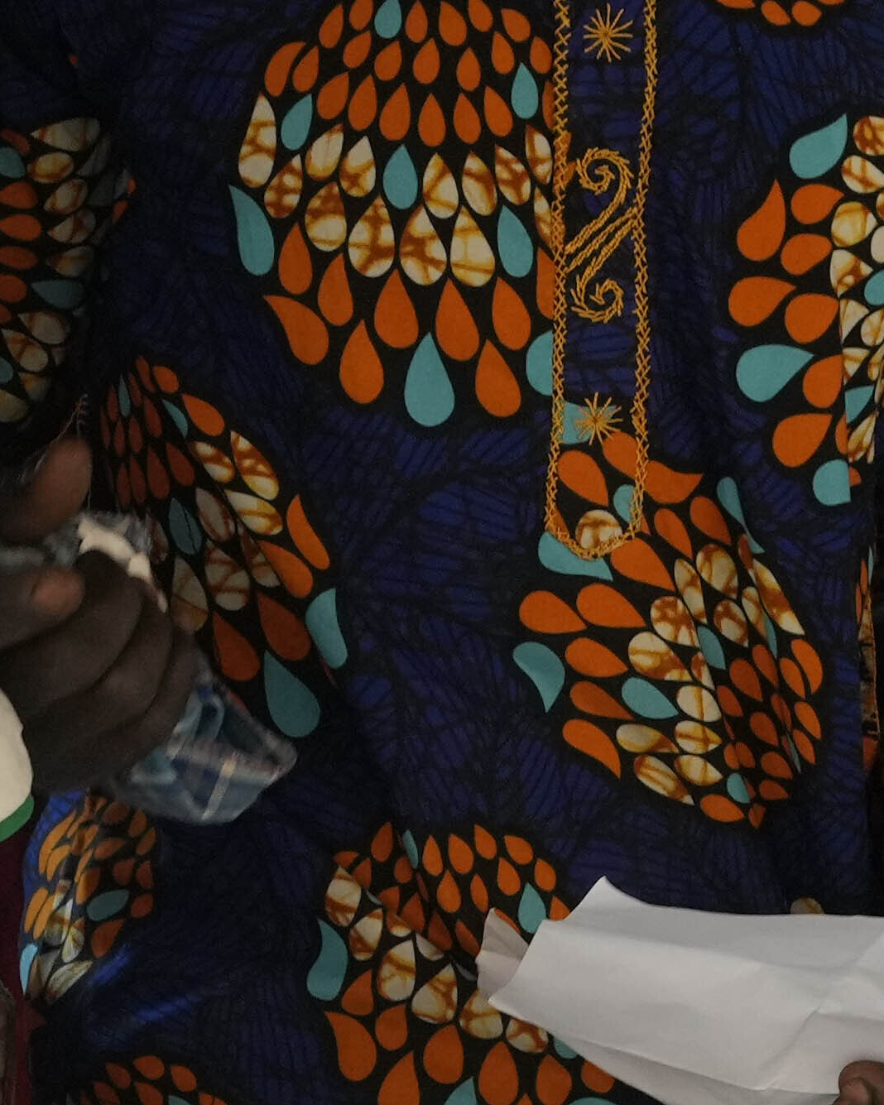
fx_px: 5363
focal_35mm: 164
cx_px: 522
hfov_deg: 9.4
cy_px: 1410
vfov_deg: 11.5
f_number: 7.1
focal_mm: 27
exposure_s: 1/200
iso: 1250
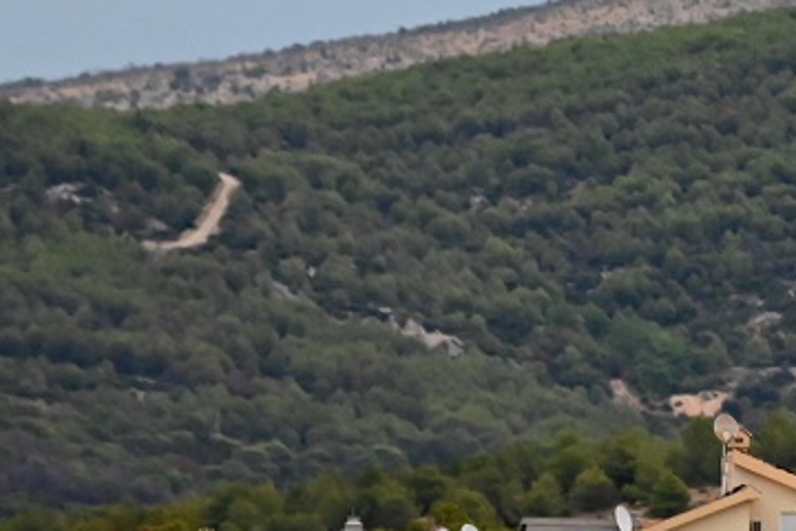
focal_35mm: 1011
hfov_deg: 2.0
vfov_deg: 1.4
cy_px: 346
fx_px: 22353
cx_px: 809
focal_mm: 280
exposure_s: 1/500
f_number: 5.6
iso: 3200
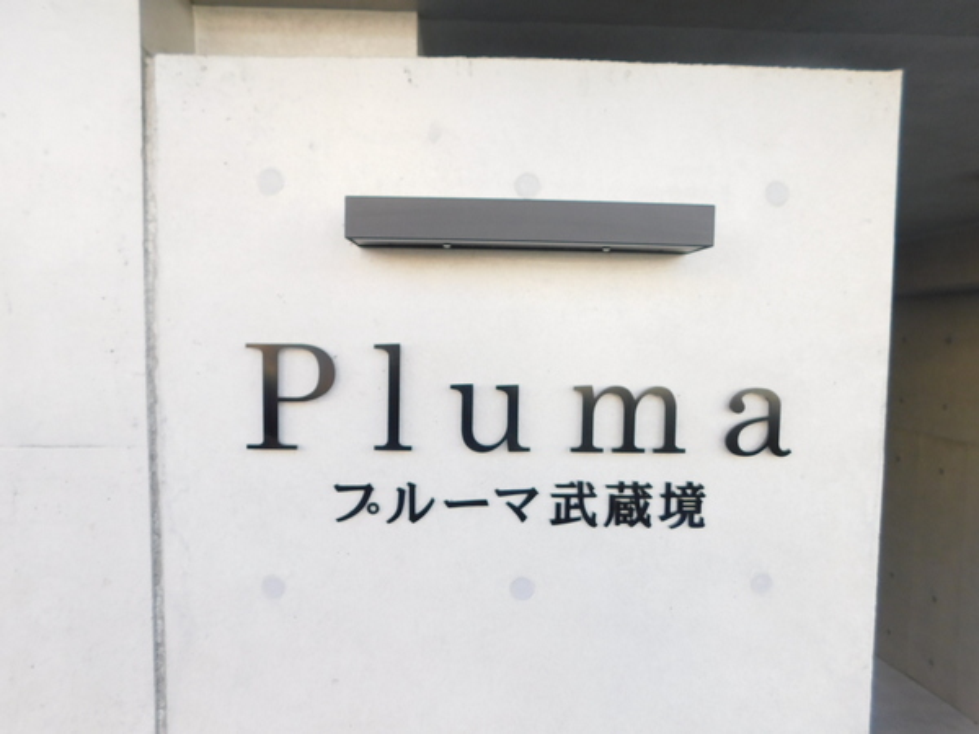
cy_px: 367
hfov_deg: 73.9
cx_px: 490
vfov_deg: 58.9
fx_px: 650
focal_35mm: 23
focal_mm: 4
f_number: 3
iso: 125
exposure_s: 1/125
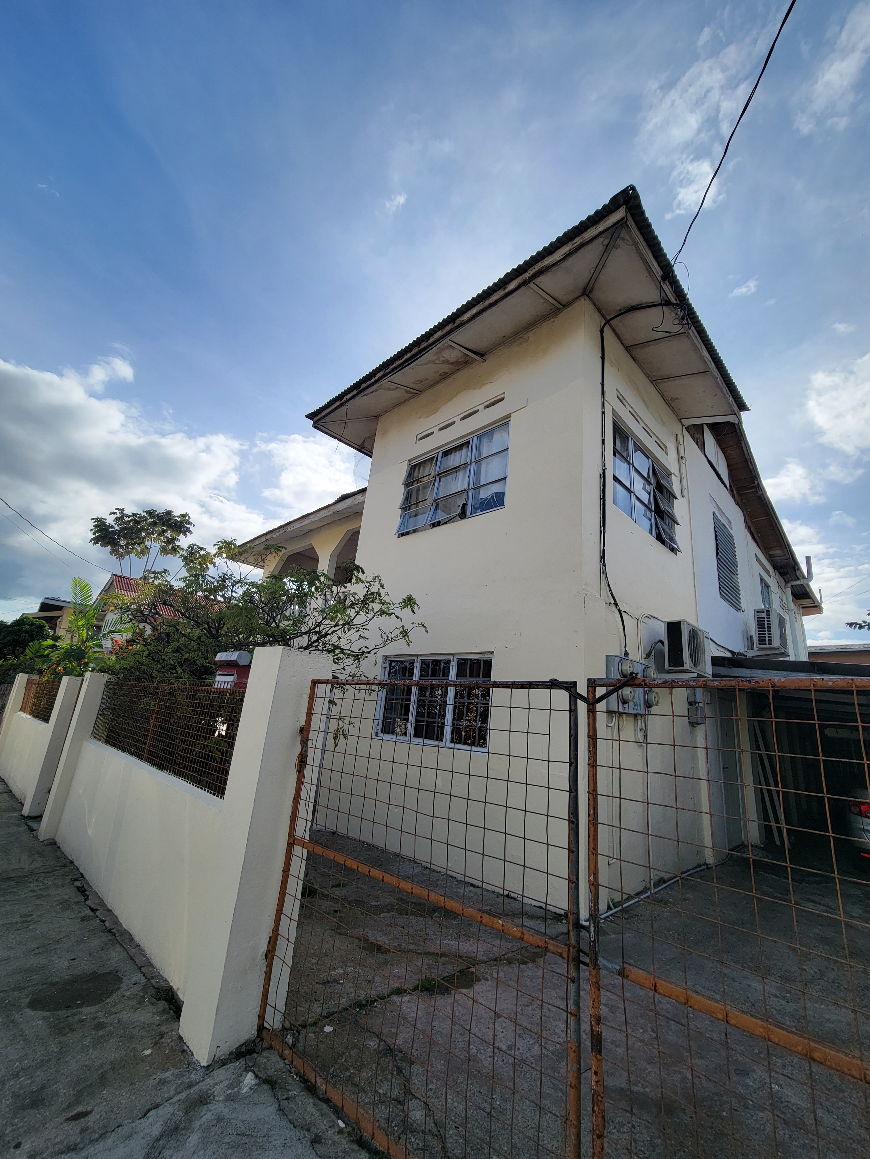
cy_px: 580
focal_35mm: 13
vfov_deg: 106.2
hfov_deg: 89.9
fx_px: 436
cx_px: 435
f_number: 2.2
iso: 50
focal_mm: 2.2
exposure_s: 1/1904
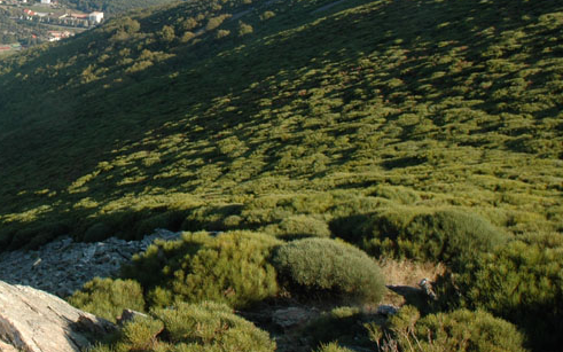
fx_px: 859
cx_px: 17
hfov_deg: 33.6
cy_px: 80
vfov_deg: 22.9
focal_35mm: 56
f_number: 13
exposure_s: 1/80
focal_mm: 18
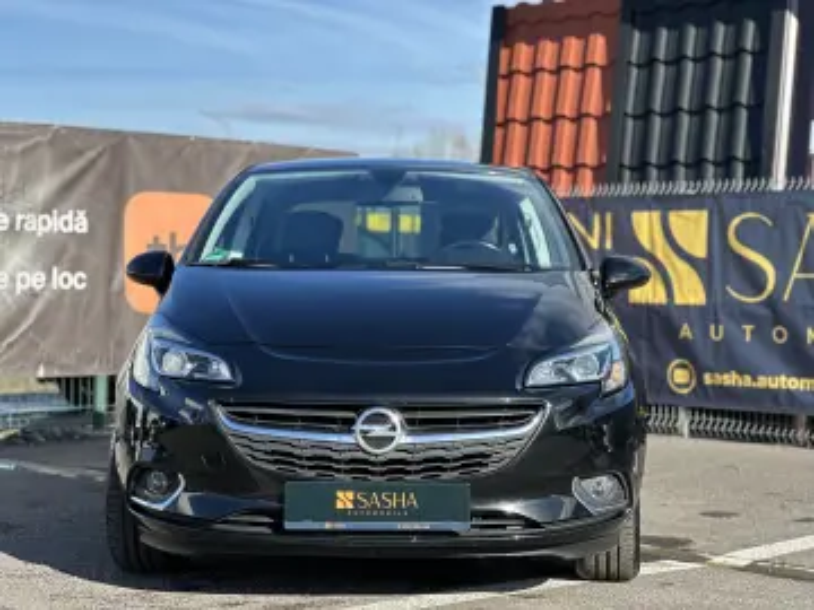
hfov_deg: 25.3
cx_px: 407
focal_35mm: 77
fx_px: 1811
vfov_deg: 19.1
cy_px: 305
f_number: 2.8
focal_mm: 9
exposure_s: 1/349
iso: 32
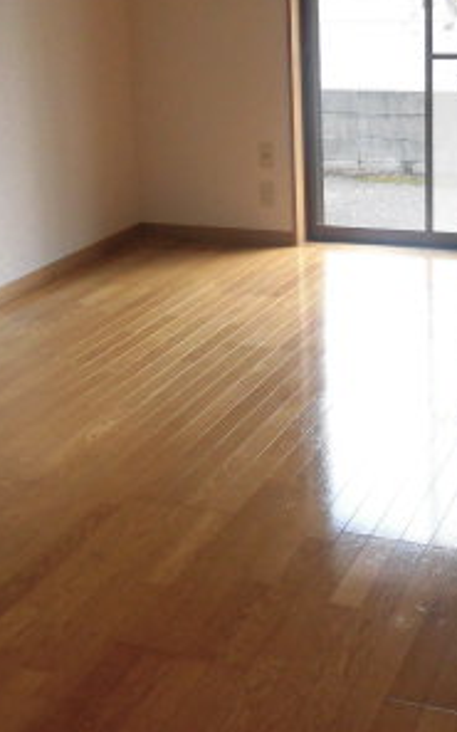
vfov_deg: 36.5
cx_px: 316
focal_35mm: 55
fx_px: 1096
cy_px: 240
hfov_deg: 23.4
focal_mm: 4.3
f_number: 3.1
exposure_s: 1/80
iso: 160
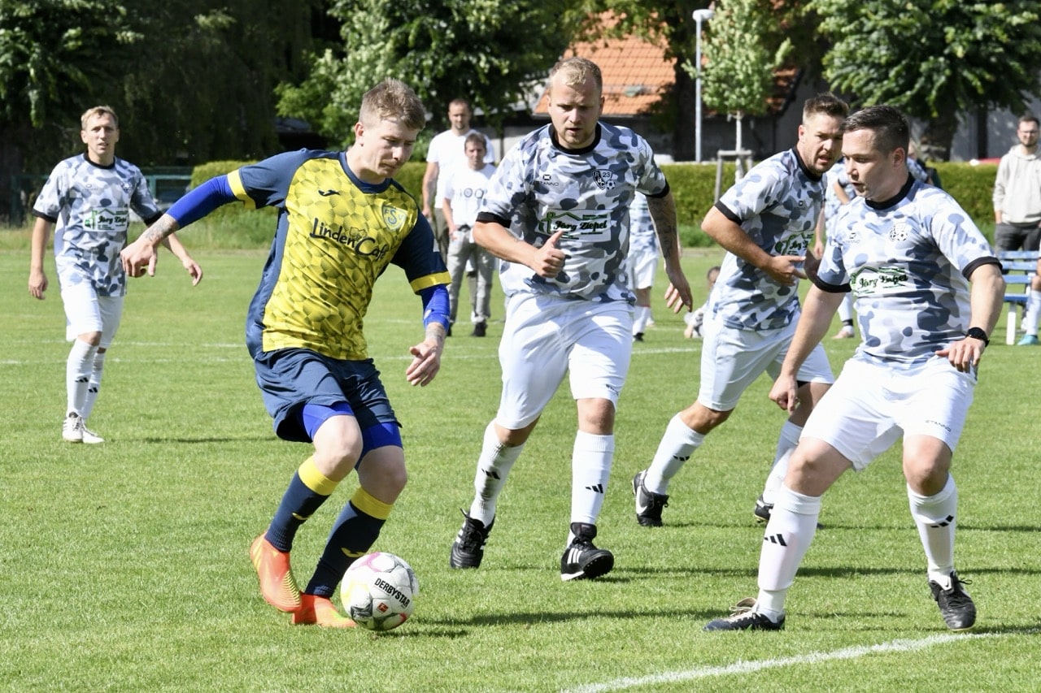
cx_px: 520
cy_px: 346
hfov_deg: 7.9
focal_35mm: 260
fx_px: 7517
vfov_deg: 5.3
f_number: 20
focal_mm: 260
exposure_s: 1/1600
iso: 5000
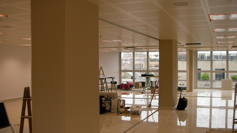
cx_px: 119
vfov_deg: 28.3
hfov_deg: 48.4
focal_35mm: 42
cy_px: 74
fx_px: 264
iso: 50
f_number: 3.3
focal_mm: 6.3
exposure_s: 1/84.1
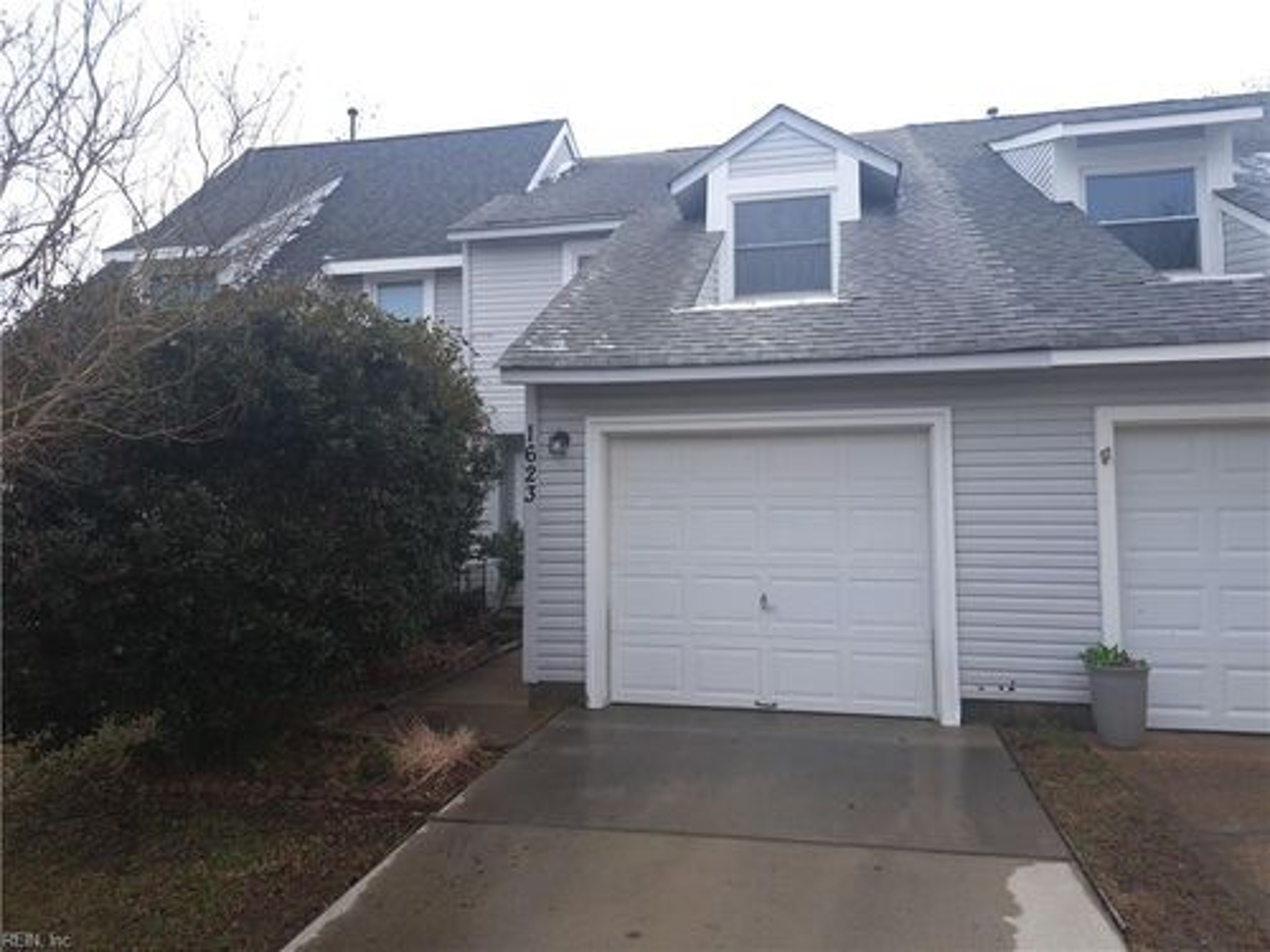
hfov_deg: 71.6
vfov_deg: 56.8
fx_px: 881
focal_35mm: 24
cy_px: 476
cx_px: 635
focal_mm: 5.23
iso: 50
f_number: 1.8
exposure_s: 1/308
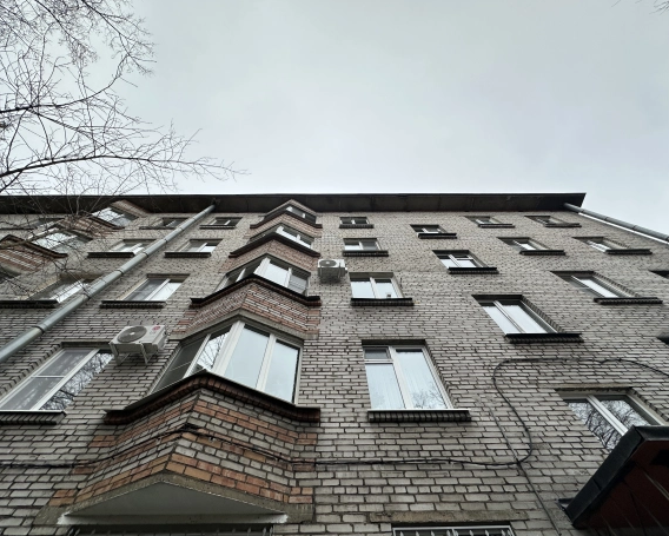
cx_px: 329
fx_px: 297
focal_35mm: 15
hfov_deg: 96.8
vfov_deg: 84.1
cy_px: 264
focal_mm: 2.22
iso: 40
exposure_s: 1/99
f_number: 2.2
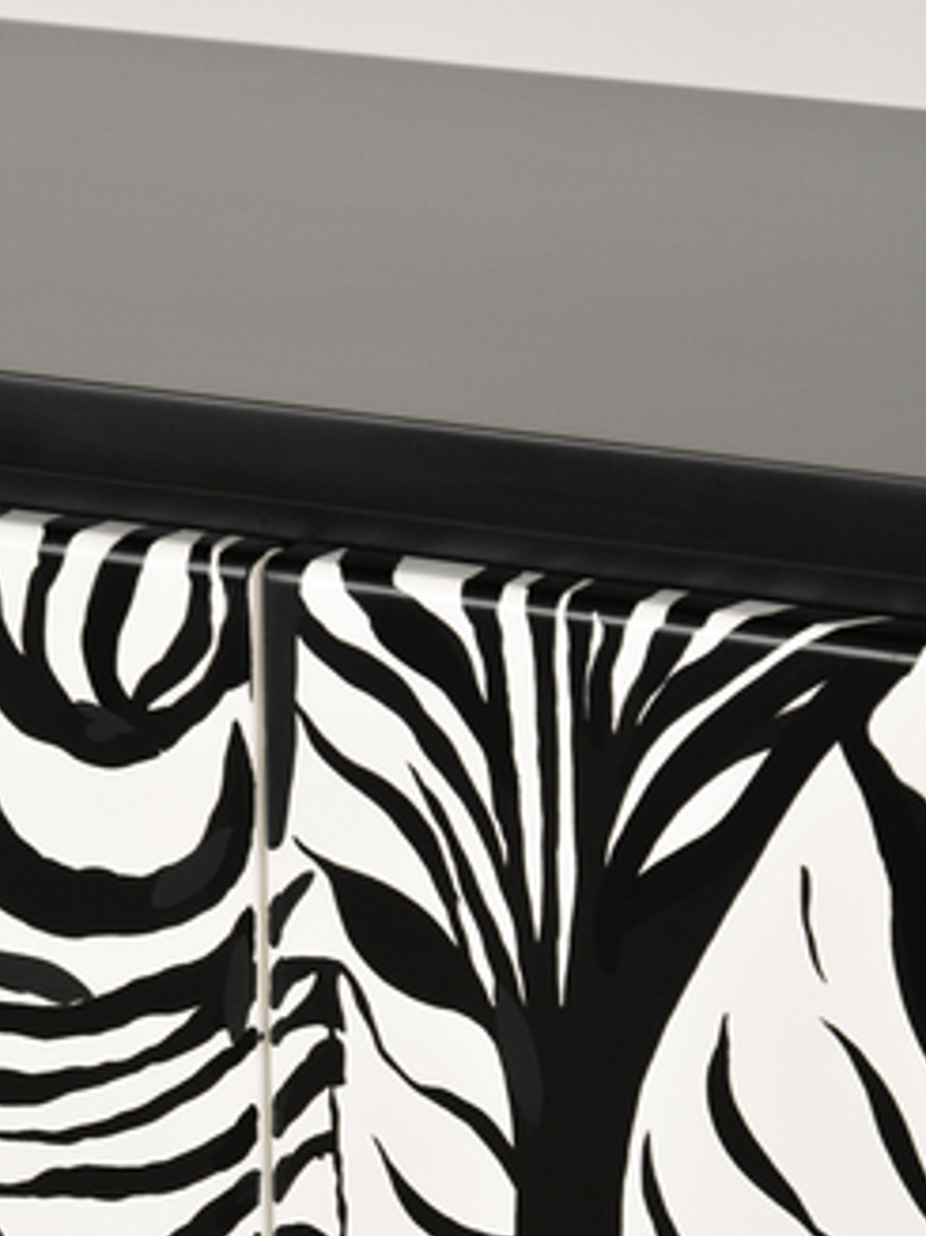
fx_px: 9954
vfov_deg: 7.1
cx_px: 410
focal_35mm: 279
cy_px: 930
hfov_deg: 5.3
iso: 160
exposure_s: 1/45
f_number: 11
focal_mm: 105
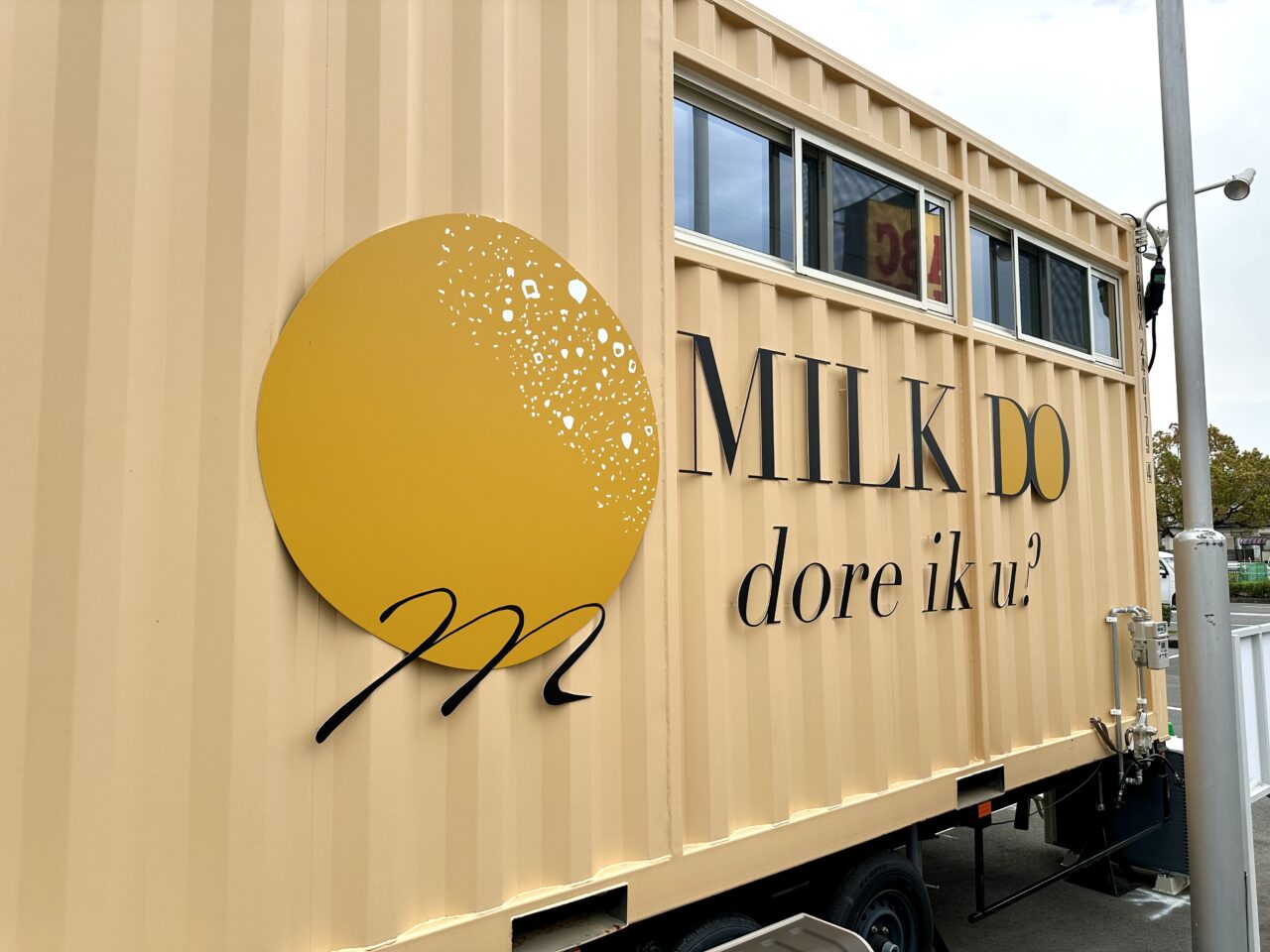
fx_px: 881
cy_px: 476
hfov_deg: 71.6
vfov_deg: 56.8
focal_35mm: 24
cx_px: 635
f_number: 1.78
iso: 80
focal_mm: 6.86
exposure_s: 1/473
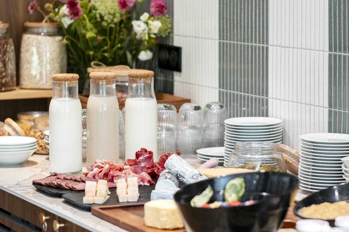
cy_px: 125
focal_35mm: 134
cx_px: 182
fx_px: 1299
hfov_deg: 15.3
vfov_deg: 10.2
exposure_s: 1/125
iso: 500
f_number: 2
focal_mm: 56
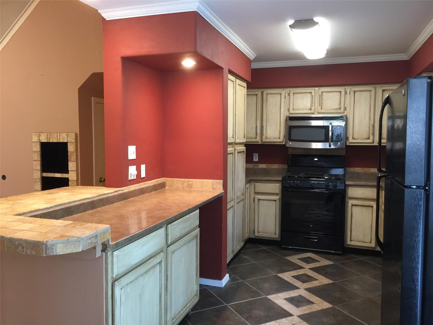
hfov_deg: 61.7
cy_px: 162
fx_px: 363
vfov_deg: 48.2
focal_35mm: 29
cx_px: 216
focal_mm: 4.15
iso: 125
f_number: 2.2
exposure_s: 1/15
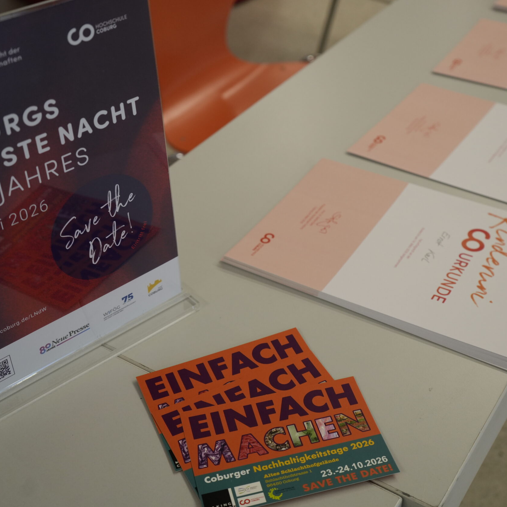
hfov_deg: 35.3
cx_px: 288
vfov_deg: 35.4
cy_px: 251
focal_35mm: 48
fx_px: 795
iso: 1600
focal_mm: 37
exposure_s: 1/160
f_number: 4
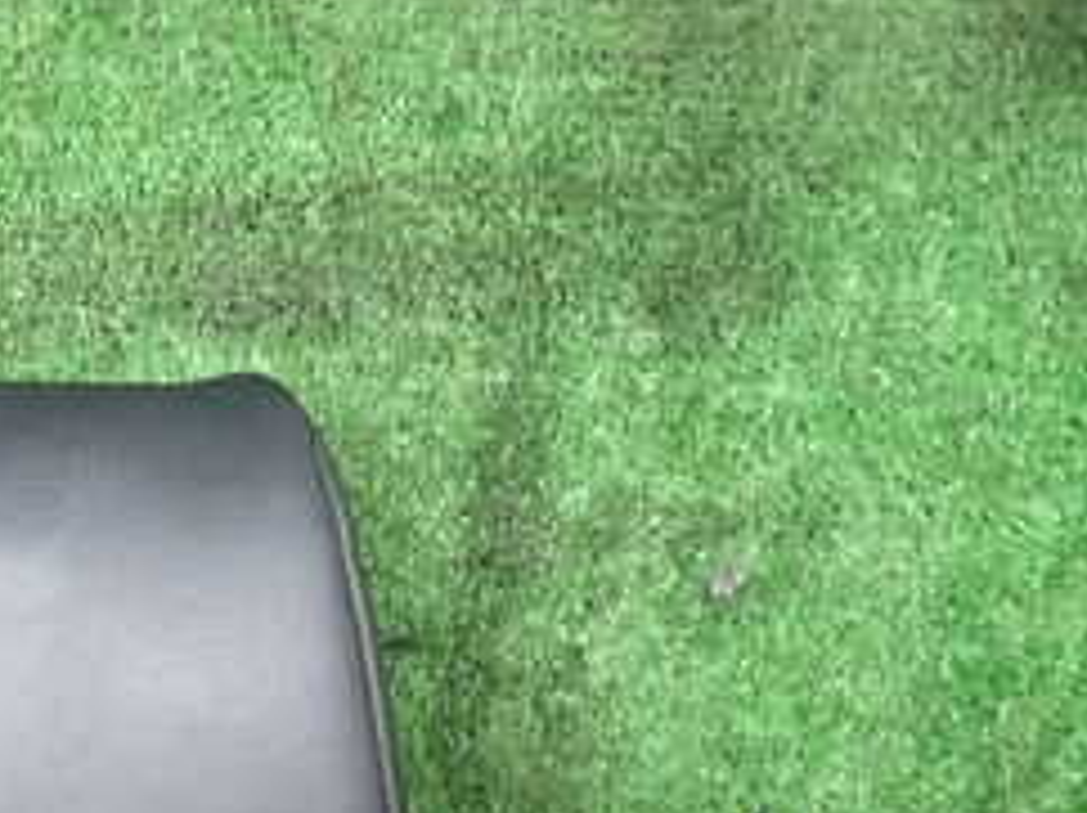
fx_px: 1945
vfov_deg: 22.0
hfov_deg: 28.1
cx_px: -144
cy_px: 952
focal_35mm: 62
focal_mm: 4.5
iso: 200
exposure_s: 1/30
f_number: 2
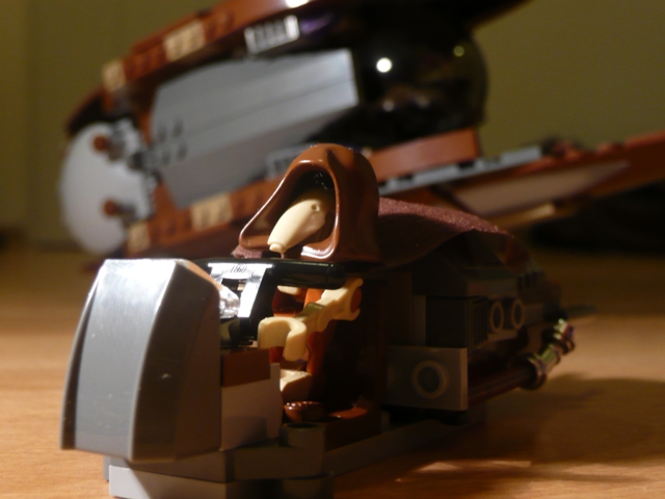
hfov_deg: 34.9
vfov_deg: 26.6
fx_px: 1057
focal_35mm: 55
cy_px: 250
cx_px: 332
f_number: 4.3
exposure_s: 1/8
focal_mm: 9.1
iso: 200
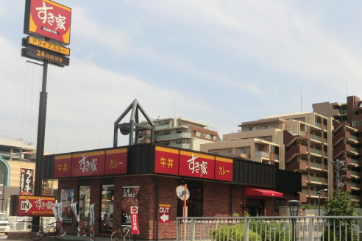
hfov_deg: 42.7
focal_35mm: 46
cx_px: 199
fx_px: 463
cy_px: 175
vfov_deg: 28.9
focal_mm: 6.1
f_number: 3.6
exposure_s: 1/1000
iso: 80
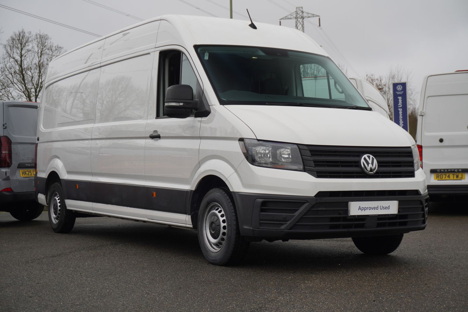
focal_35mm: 58
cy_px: 156
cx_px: 234
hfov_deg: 34.2
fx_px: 760
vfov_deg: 23.1
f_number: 5.6
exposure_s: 1/60
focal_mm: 39
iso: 125
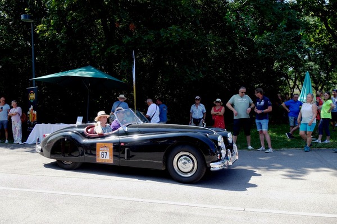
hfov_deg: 61.9
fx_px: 281
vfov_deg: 43.6
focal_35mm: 30
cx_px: 168
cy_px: 112
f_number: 5.6
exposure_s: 1/250
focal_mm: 11.18
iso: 320
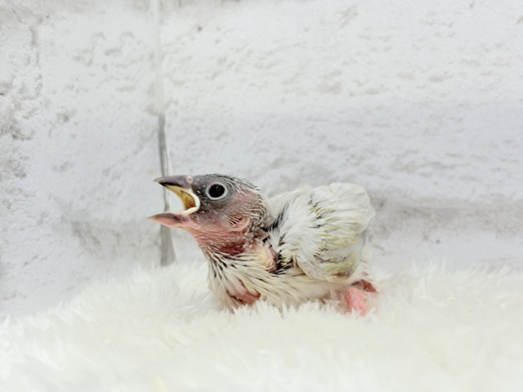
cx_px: 262
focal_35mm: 52
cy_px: 196
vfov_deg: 28.0
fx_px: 786
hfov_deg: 36.8
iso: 80
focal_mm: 5.96
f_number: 1.6
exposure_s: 1/100
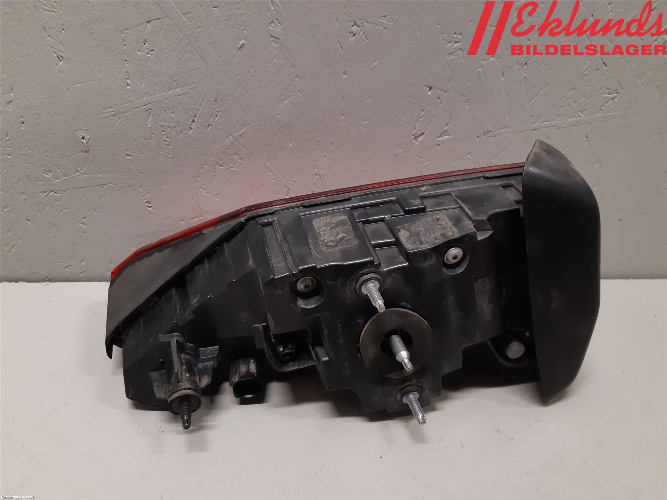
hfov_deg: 67.3
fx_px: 501
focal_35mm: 26
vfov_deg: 53.1
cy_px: 250
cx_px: 334
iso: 160
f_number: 1.7
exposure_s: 1/50
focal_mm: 3.93
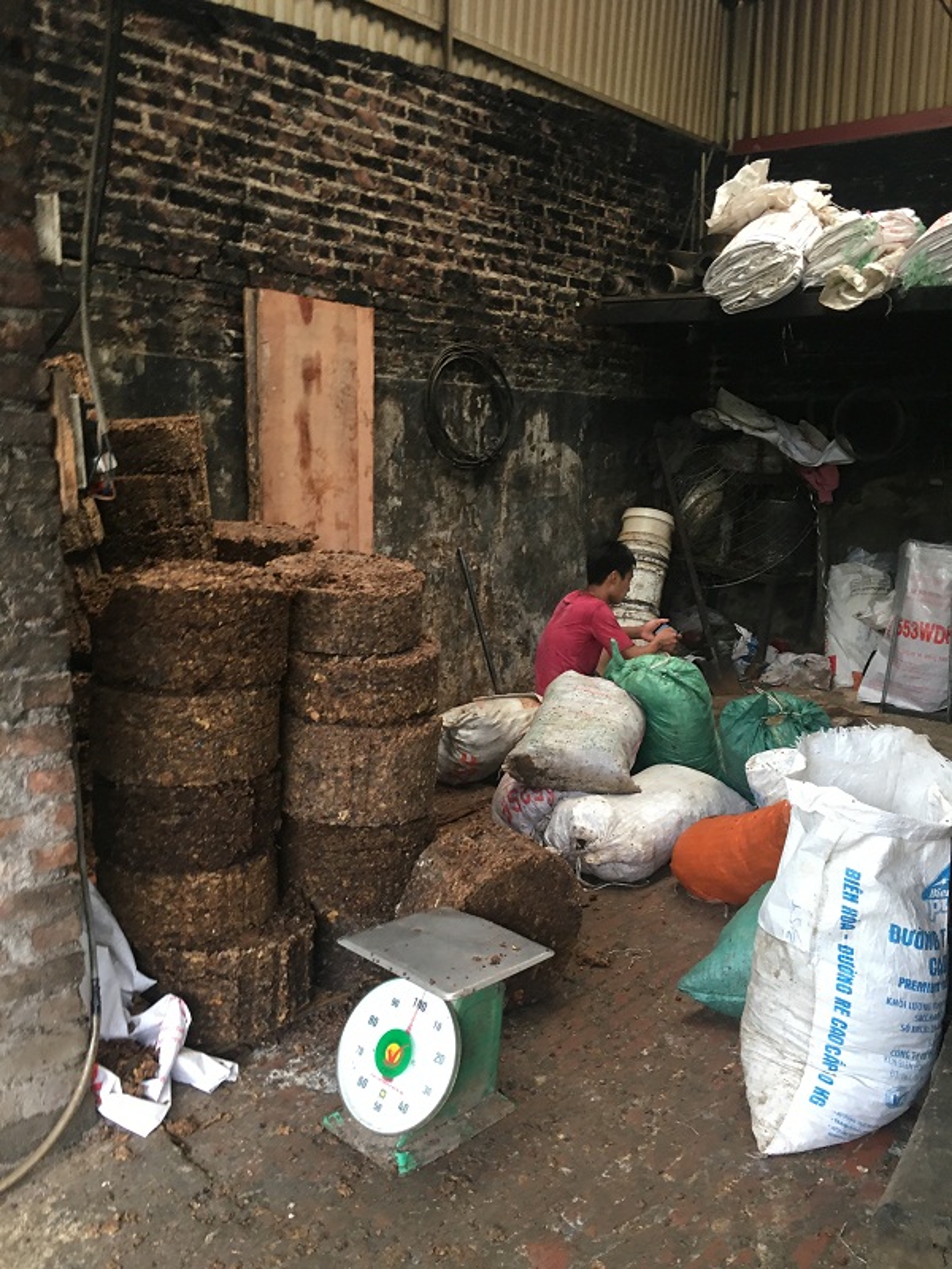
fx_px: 1063
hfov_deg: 48.2
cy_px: 634
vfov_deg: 61.7
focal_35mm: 29
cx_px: 476
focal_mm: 4.15
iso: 125
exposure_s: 1/33
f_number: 2.2
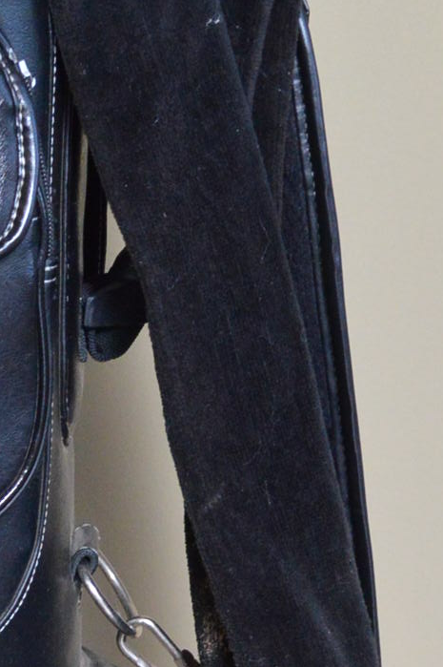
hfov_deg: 8.7
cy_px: 792
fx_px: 2865
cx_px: -169
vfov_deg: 12.9
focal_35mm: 155
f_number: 5.6
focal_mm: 24
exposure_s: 1/60
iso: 1600
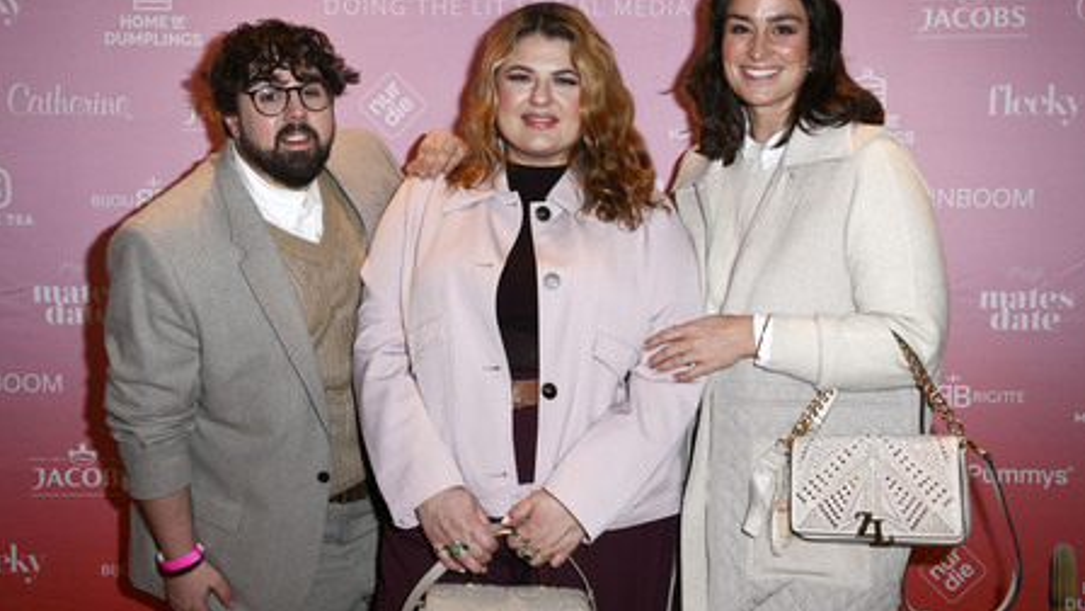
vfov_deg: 29.7
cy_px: 281
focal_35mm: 40
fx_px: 1151
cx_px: 544
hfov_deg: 50.5
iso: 1000
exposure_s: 1/200
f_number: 5.6
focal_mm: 38
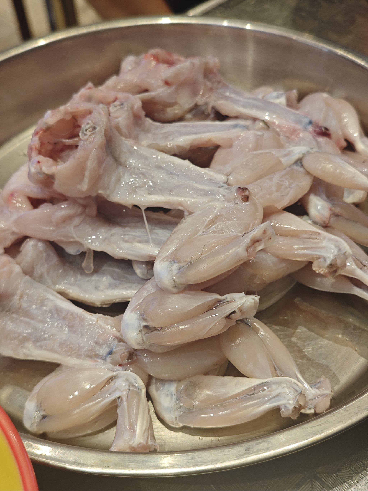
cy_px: 246
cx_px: 184
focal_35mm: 46
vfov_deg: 41.2
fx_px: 652
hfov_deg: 31.5
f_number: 1.6
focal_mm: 6.55
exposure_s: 1/100
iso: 100
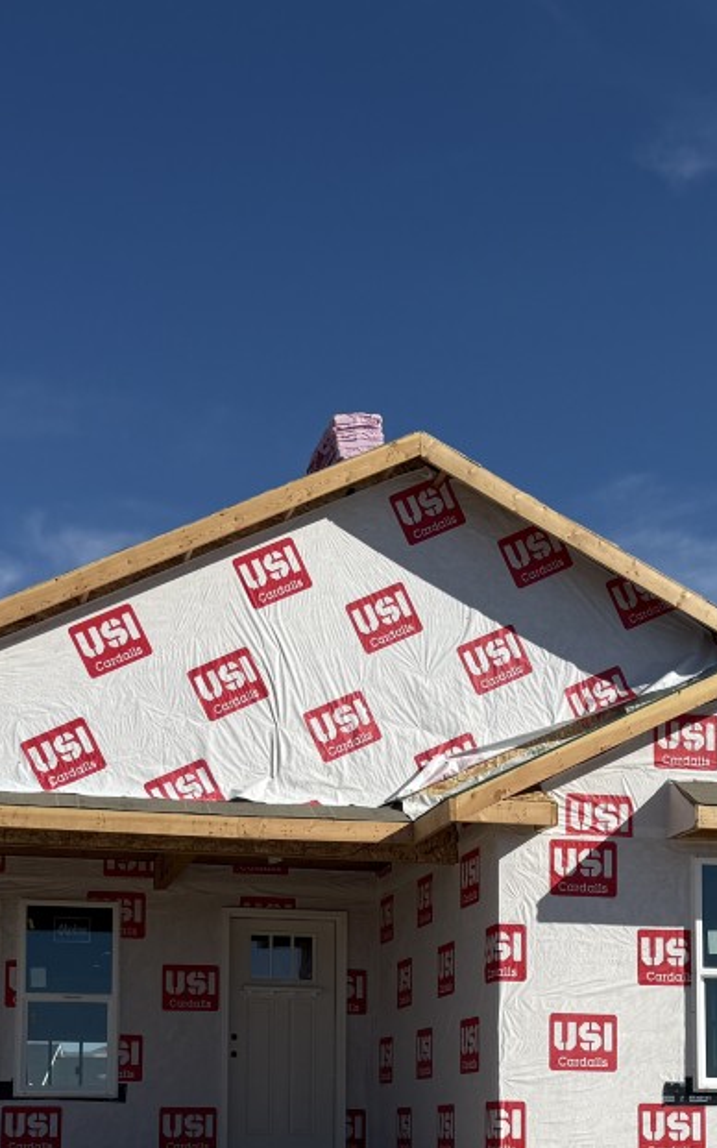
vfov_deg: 33.3
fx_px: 1845
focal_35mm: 59
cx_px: 370
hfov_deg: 22.0
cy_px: 963
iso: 80
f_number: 1.78
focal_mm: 6.76
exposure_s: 1/8130
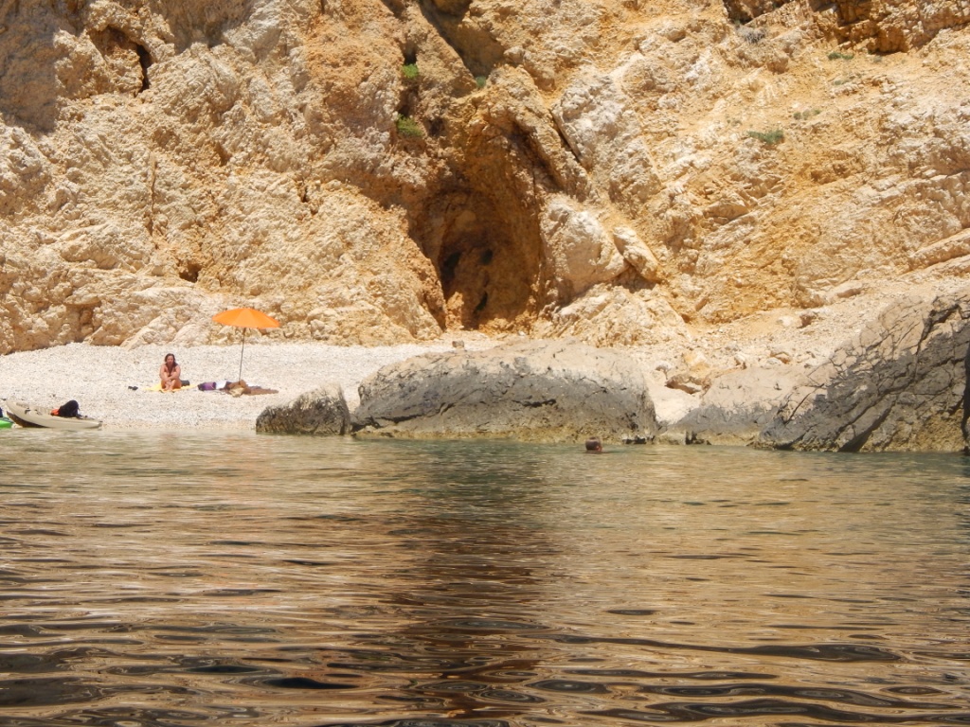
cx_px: 485
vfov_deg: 14.2
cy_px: 364
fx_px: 2914
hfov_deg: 18.9
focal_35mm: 104
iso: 125
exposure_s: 1/1500
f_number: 4.5
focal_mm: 18.7
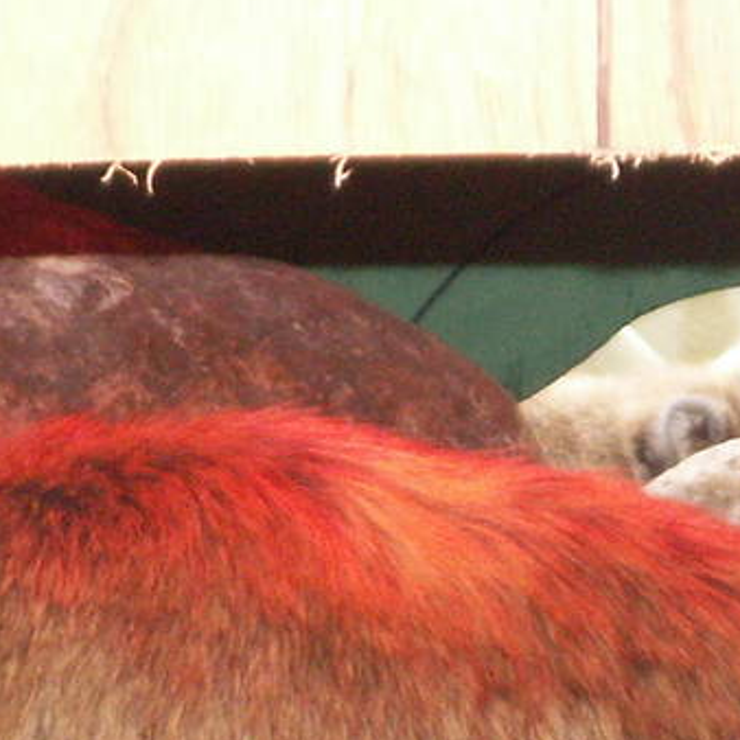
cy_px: 946
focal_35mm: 477
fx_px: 11537
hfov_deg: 3.7
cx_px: 204
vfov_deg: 3.7
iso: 160
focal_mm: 18.55
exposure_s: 1/50
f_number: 4
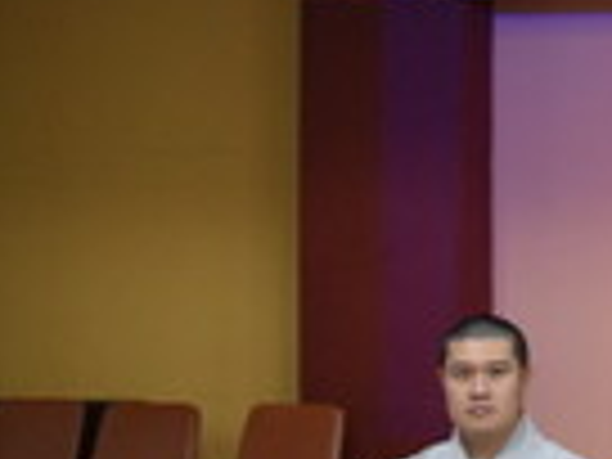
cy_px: 198
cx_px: 1341
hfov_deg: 13.4
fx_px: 2104
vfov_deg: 12.4
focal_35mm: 119
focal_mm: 28
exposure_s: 1/60
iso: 640
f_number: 4
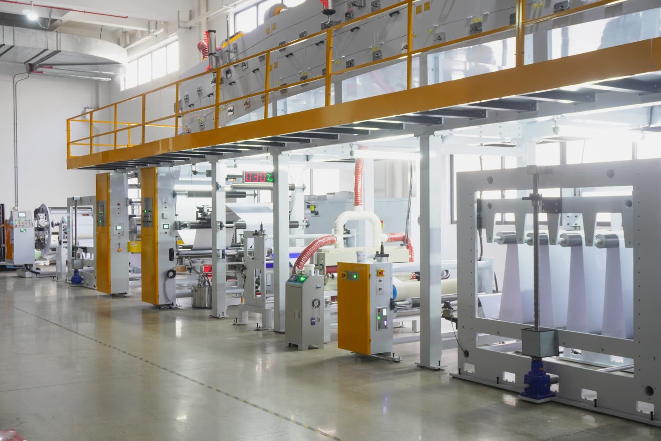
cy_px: 220
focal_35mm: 44
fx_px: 799
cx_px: 330
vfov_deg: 30.8
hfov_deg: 45.0
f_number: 7.1
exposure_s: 1/13
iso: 640
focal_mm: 29
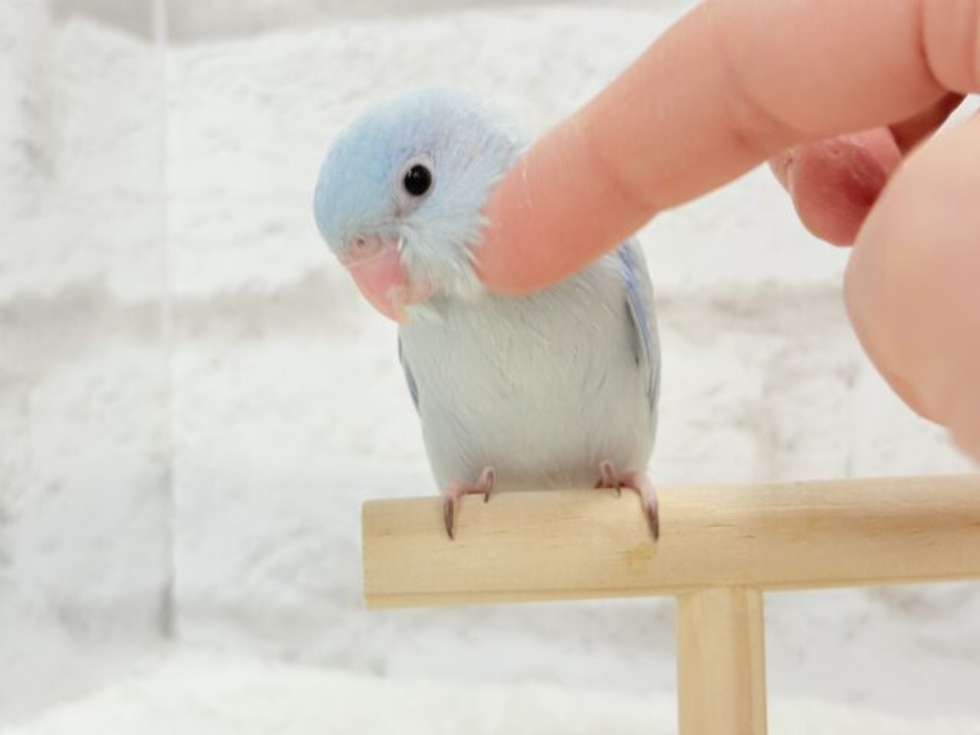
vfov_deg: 28.0
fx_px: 1472
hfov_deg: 36.8
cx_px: 490
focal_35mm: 52
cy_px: 368
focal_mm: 5.96
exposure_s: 1/50
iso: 50
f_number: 1.6
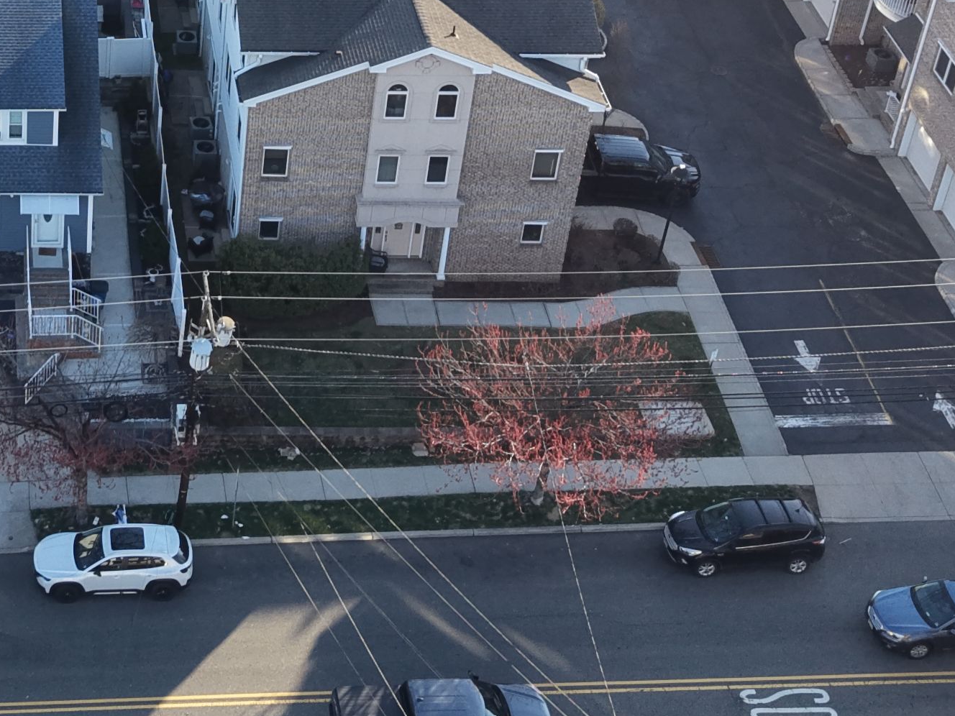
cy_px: -29
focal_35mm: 74
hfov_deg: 25.0
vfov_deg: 19.2
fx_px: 2042
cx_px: -5
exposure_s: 1/2000
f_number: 1.8
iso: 310
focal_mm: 8.67
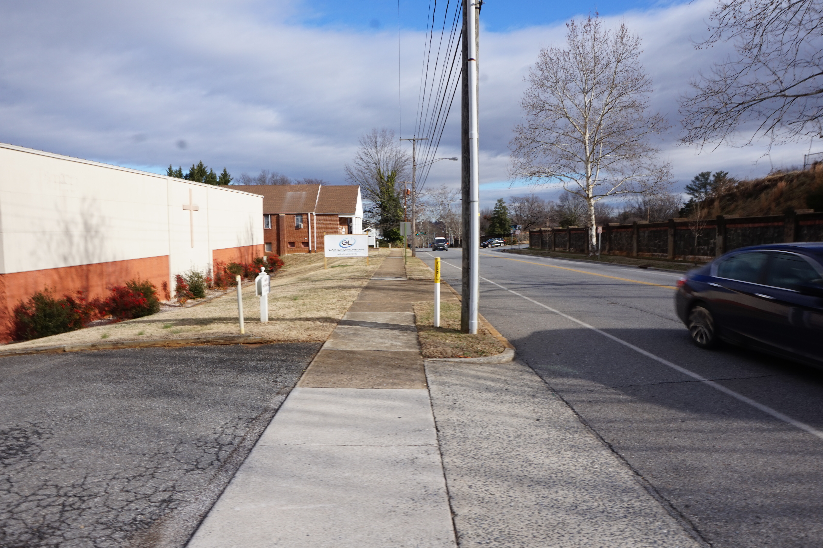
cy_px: 274
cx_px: 412
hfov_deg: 73.8
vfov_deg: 53.1
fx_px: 548
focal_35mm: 24
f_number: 14
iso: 100
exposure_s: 1/80
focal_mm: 16
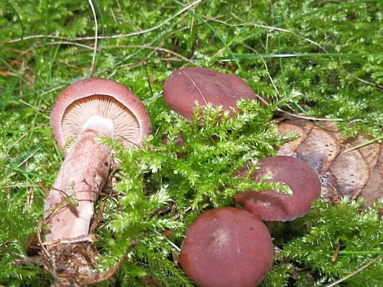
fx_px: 409
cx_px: 155
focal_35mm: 37
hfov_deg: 49.9
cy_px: 176
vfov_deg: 38.4
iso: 800
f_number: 7.9
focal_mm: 4.2
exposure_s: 1/30
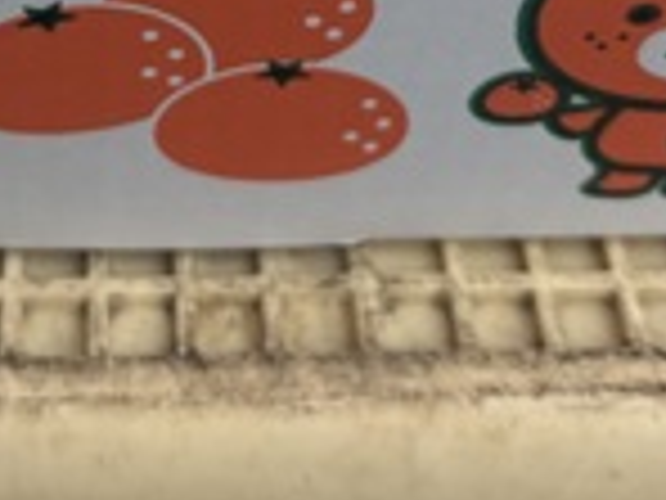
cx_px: 169
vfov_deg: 16.1
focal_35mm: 84
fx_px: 1616
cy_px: -239
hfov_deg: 23.1
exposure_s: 1/1263
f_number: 1.6
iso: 50
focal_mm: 5.96
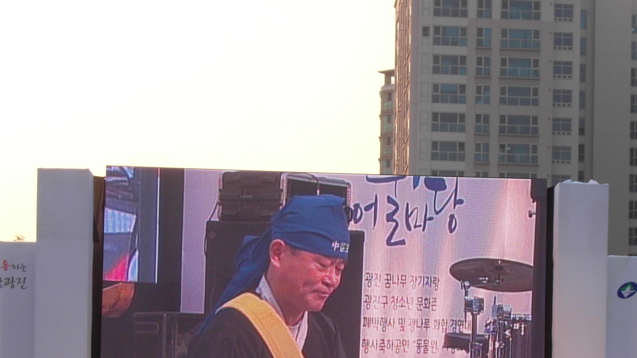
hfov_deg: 17.7
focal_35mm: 121
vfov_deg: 9.9
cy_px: 395
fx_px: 2044
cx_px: 438
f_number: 4.5
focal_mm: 13.9
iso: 80
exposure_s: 1/125
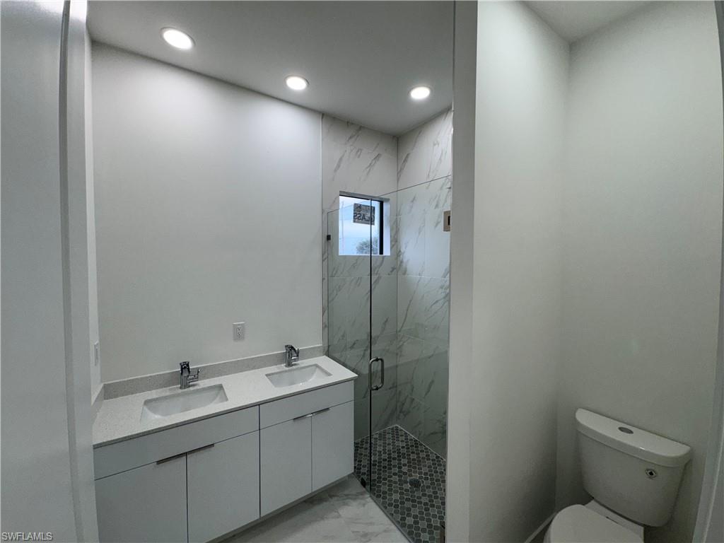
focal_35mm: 14
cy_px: 272
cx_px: 362
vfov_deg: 85.7
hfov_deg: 102.1
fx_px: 293
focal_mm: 2.22
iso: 64
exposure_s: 1/120
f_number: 2.2
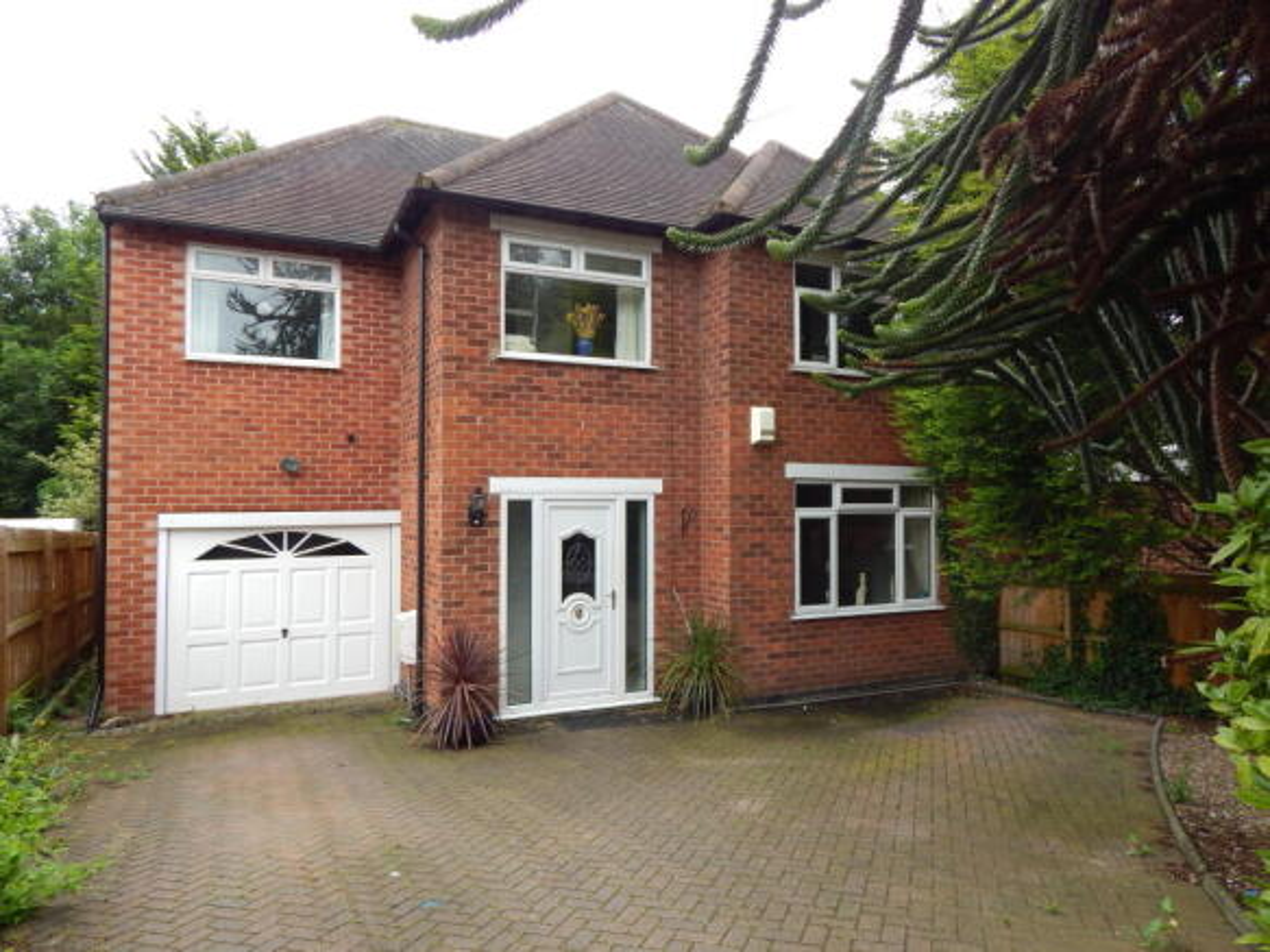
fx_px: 844
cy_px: 476
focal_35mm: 23
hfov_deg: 73.9
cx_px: 635
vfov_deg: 58.9
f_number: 3
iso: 125
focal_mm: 4
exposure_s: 1/500
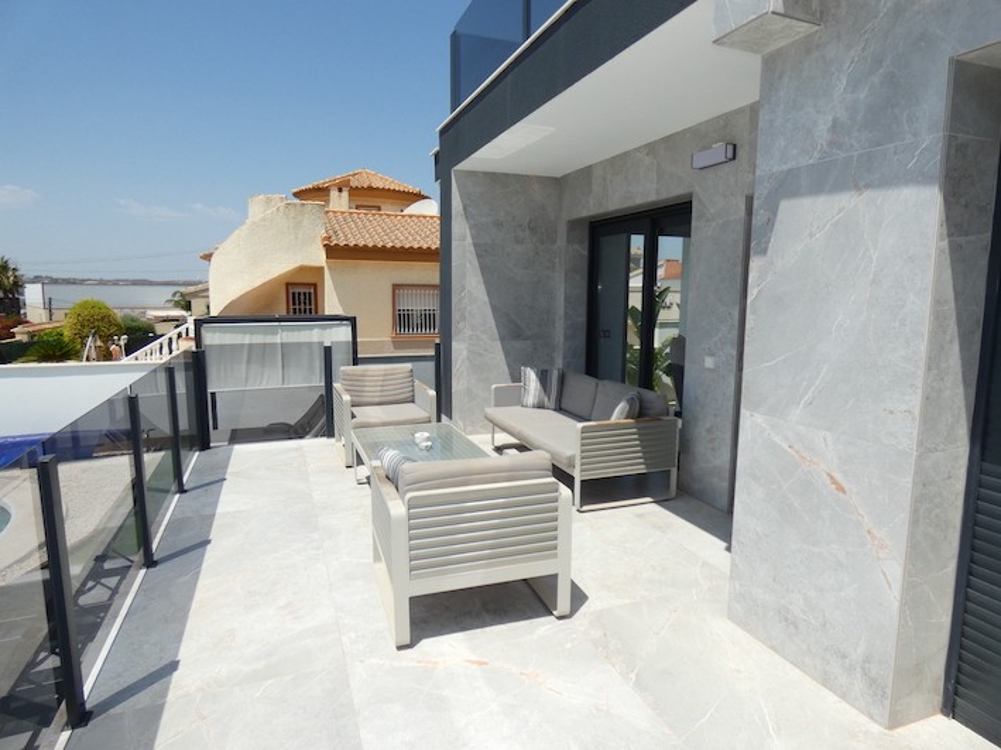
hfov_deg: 81.8
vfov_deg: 65.9
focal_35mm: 20
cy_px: 375
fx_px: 578
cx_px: 500
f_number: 2.8
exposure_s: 1/2000
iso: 80
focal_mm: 3.6
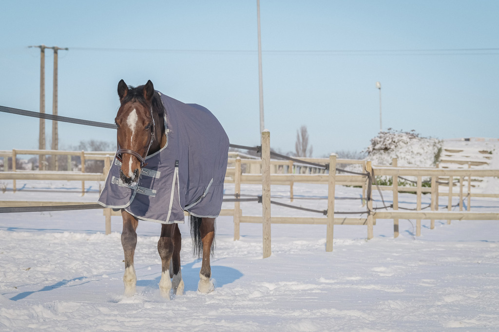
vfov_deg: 10.7
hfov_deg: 16.0
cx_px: 250
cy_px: 166
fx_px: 1774
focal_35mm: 128
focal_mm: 85.4
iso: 400
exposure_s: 1/2000
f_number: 5.6
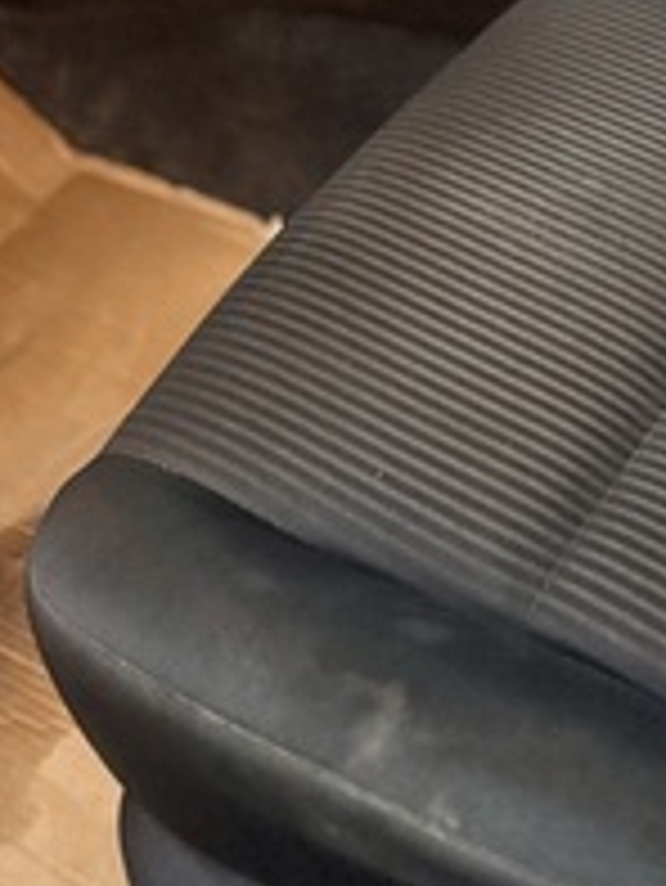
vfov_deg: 22.1
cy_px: -436
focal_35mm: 73
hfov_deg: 19.9
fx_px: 1871
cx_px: 562
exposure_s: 1/41
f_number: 1.78
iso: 800
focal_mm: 6.76
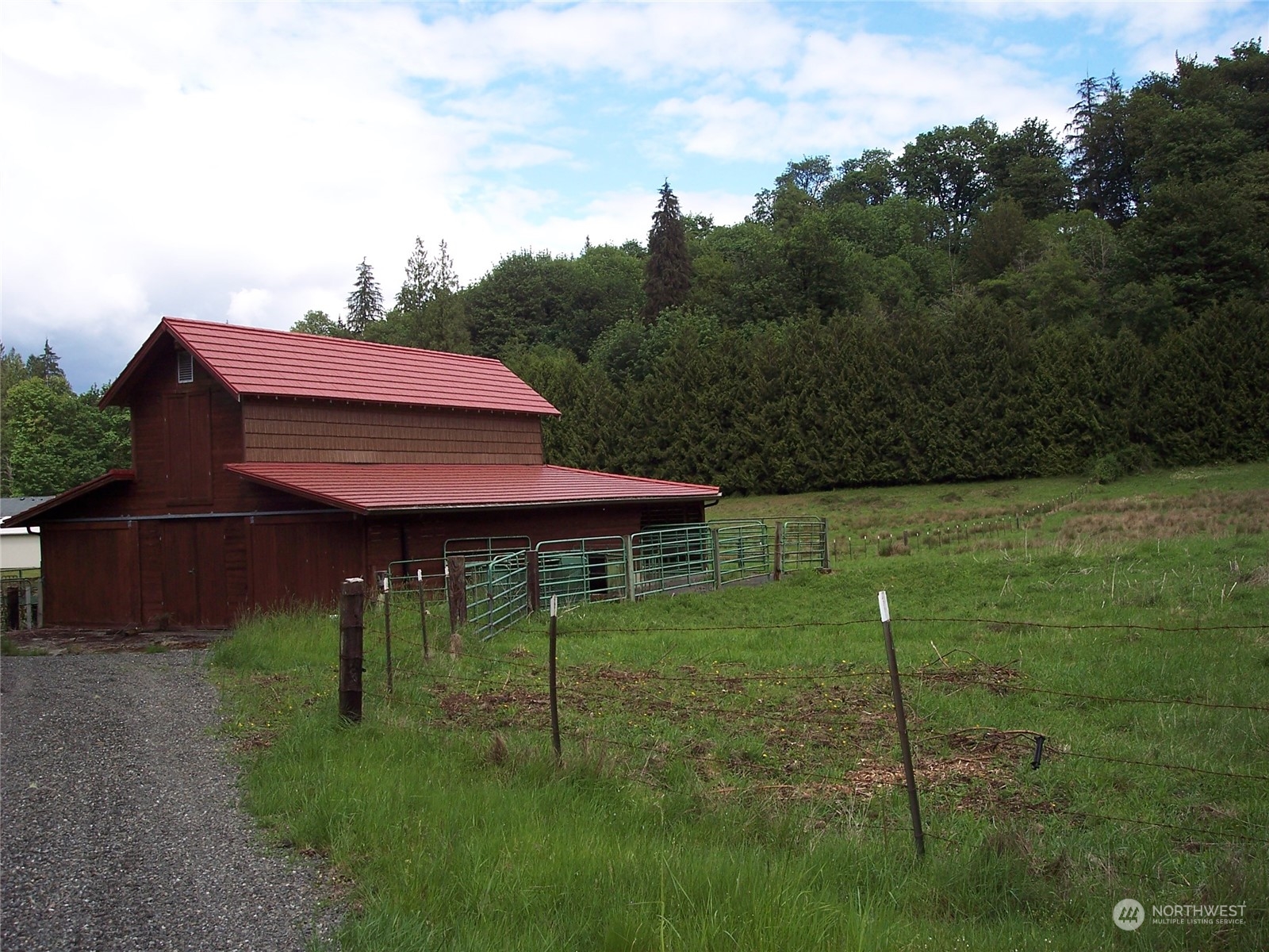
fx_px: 1430
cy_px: 476
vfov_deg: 36.8
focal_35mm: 39
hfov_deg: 47.9
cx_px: 634
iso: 100
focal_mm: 8
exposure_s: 1/350
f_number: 3.4
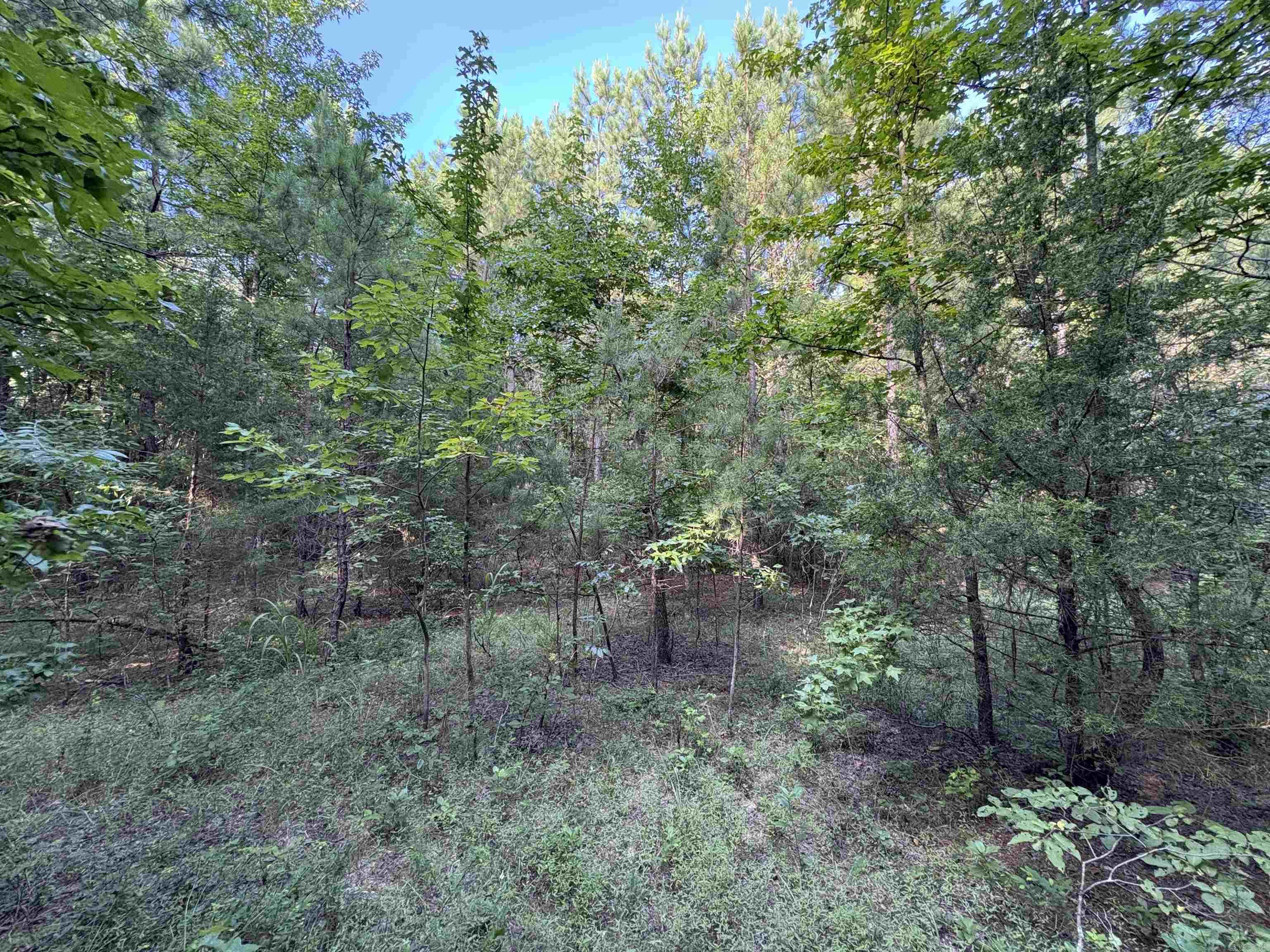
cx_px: 635
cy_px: 476
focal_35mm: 14
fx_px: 514
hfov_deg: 102.1
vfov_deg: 85.7
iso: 125
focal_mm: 2.22
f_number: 2.2
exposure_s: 1/99
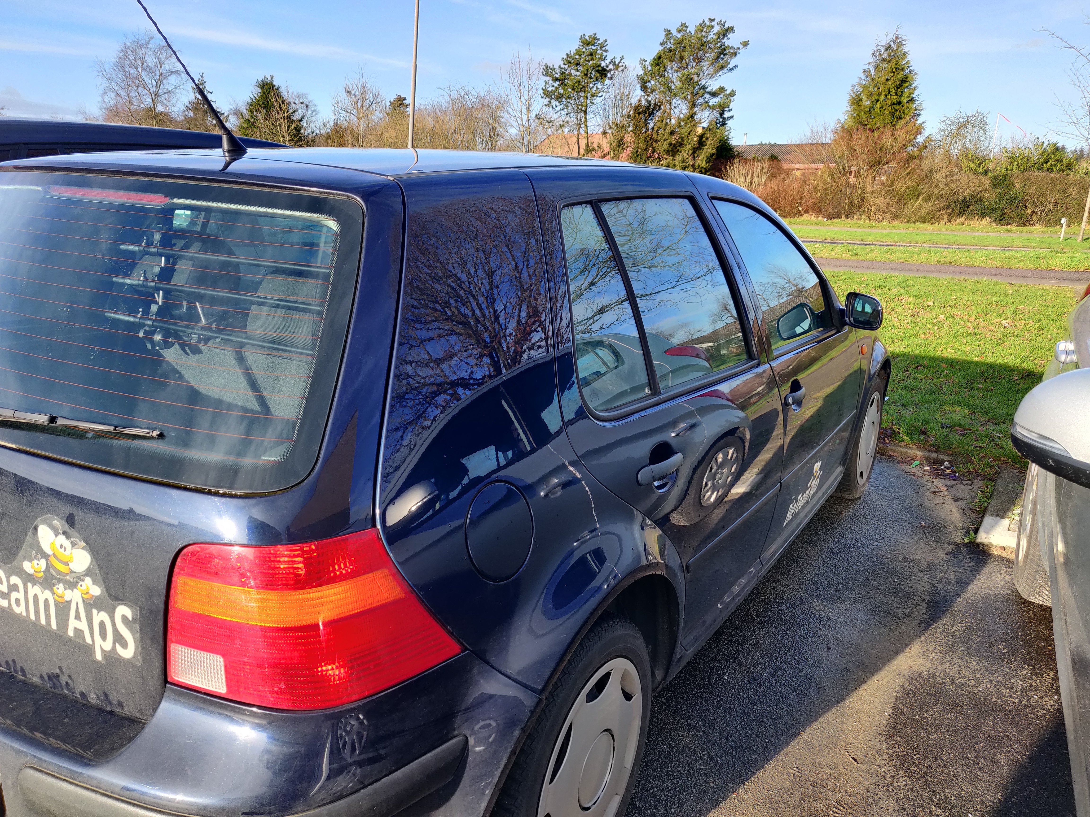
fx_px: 787
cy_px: 408
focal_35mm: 25
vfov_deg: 54.9
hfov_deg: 69.4
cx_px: 545
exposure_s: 1/154
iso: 100
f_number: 1.7
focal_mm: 4.25
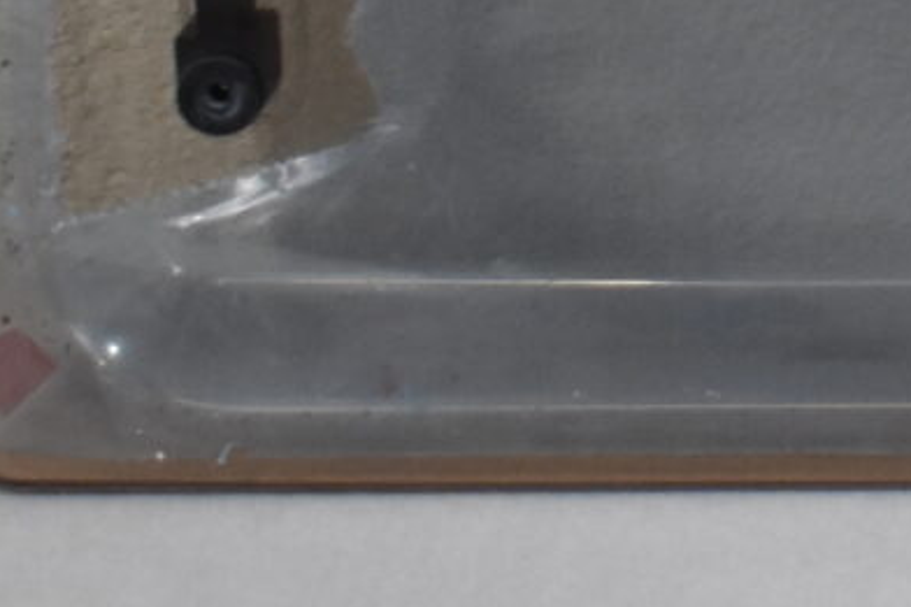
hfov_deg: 6.9
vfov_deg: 4.8
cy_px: -552
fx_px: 7190
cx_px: 2189
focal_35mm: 284
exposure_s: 1/250
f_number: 4.2
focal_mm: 29
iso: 800
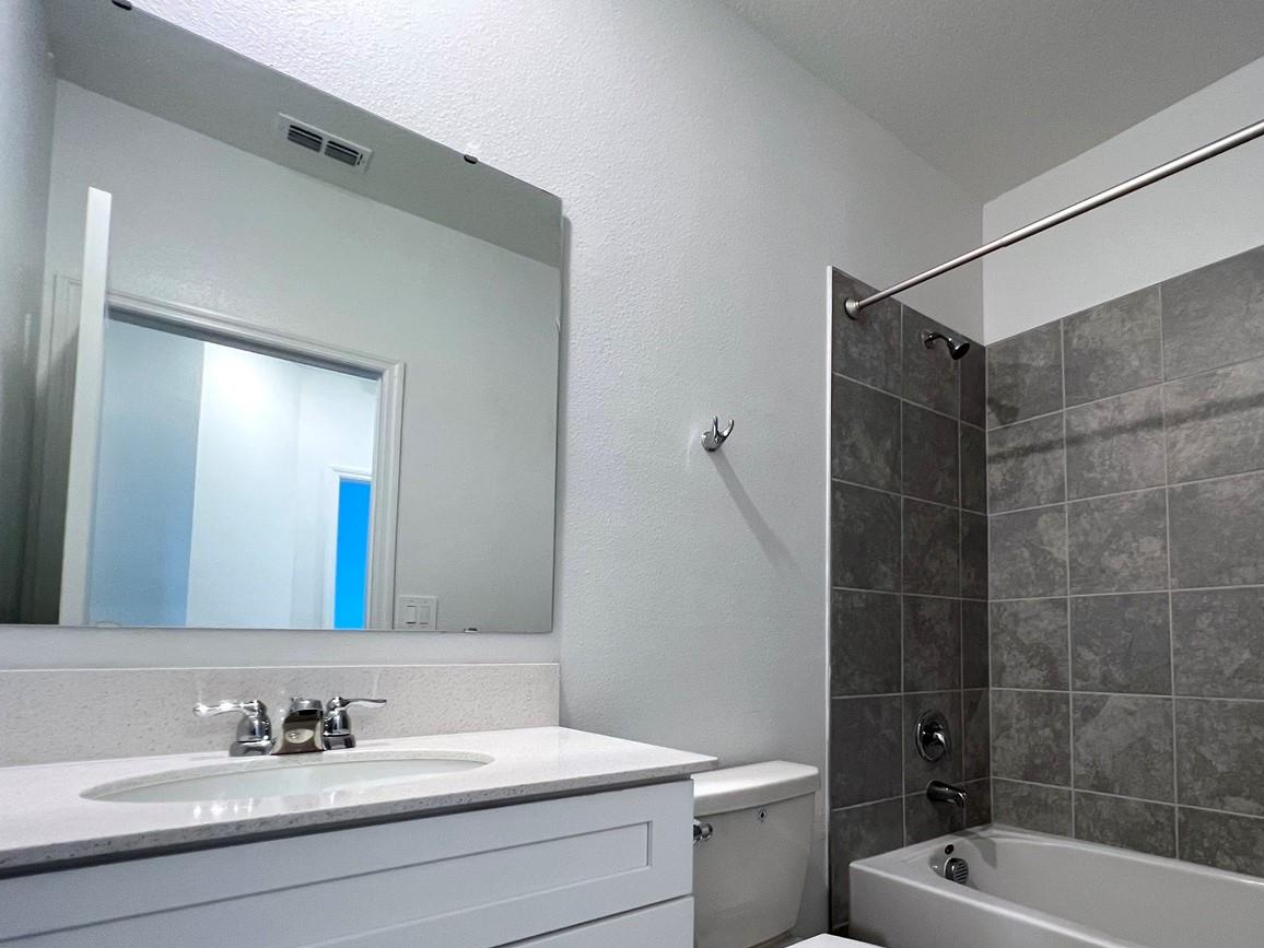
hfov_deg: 85.5
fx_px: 657
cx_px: 814
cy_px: 604
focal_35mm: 18
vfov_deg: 70.2
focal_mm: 1.57
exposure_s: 1/60
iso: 160
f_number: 1.8
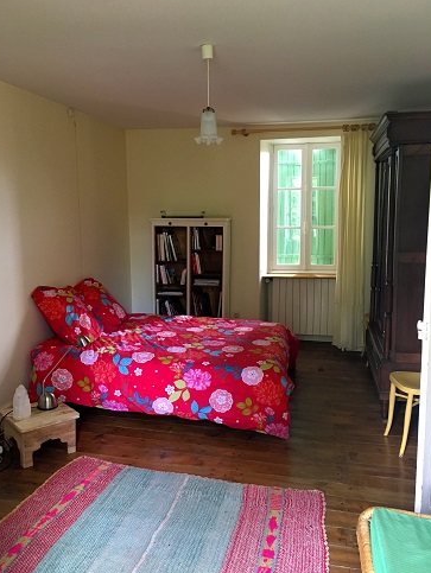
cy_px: 286
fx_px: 497
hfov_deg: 46.8
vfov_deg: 59.9
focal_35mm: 30
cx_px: 212
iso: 200
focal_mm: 4.15
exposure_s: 1/33
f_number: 2.2
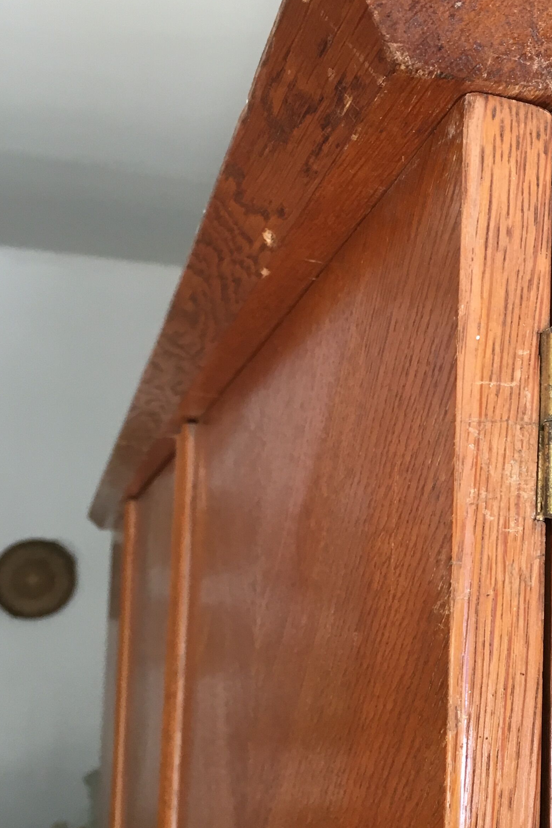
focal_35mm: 52
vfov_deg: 38.0
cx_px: 516
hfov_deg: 25.1
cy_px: 502
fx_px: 1196
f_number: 2.2
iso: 50
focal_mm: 4.15
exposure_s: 1/33
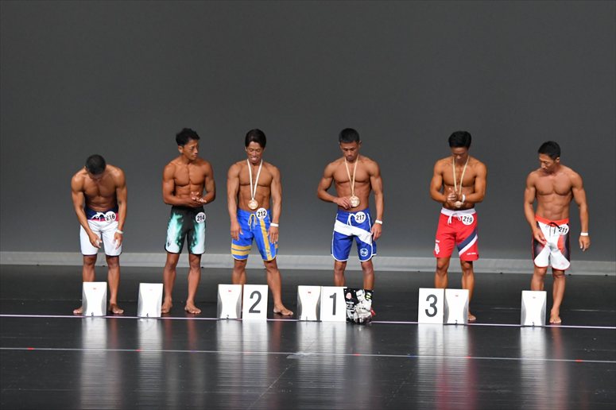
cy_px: 205
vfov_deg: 6.8
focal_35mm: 202
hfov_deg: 10.2
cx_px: 308
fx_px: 3455
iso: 5000
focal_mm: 135
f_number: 5.6
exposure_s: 1/400
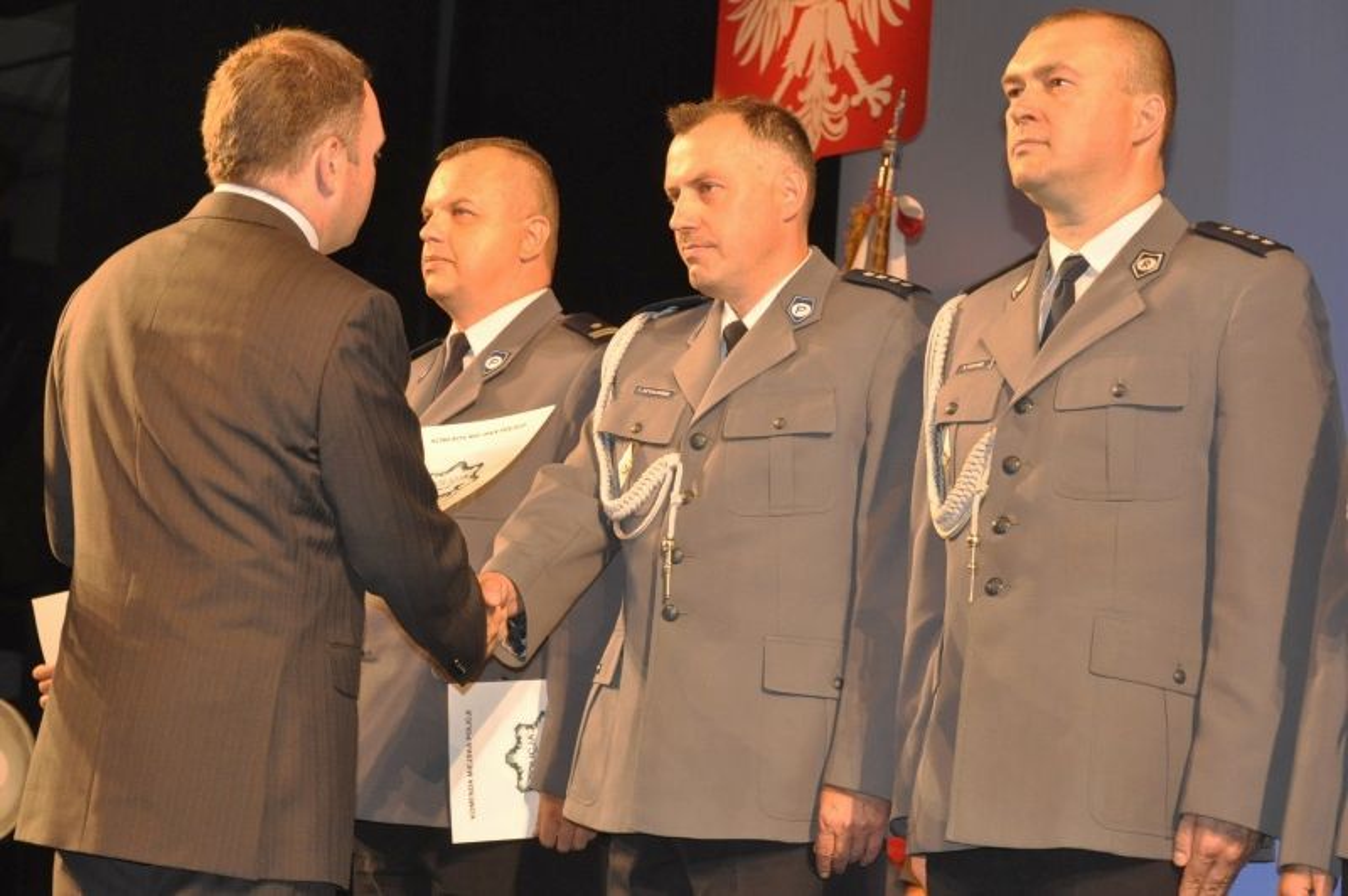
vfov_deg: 16.2
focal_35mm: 84
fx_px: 3143
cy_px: 448
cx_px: 674
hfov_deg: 24.2
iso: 1600
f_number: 5.3
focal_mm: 56
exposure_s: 1/60
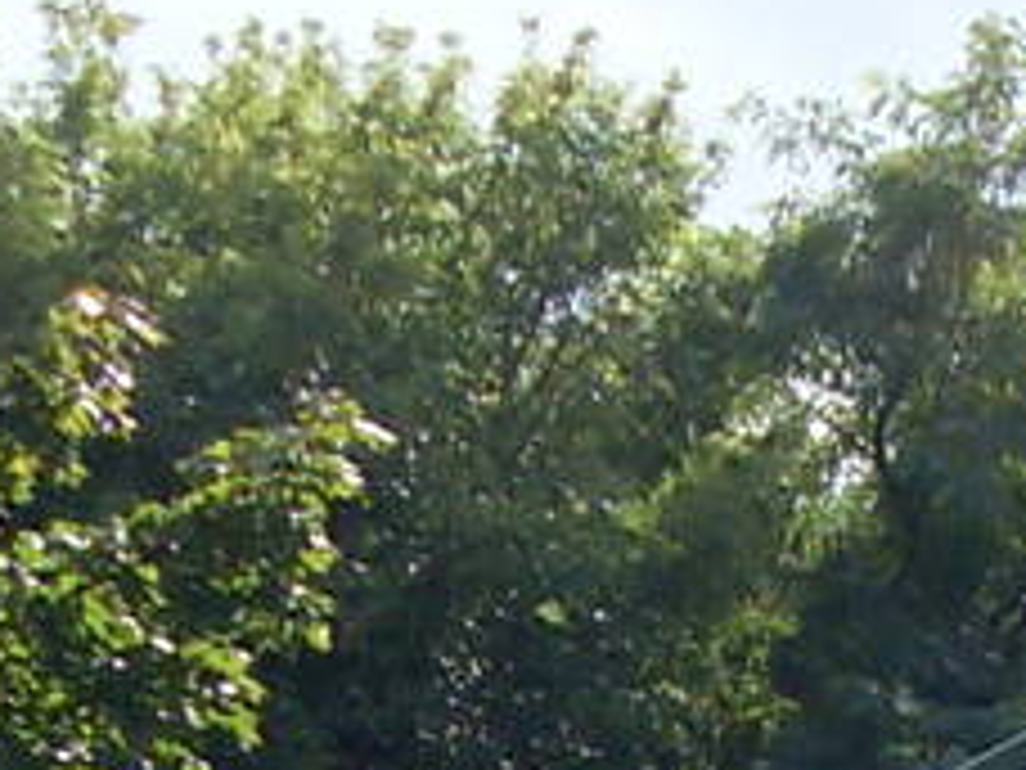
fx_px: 7706
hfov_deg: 7.1
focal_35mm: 260
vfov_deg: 5.4
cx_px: 2534
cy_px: 2134
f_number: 7
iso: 80
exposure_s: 1/125
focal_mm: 6.3
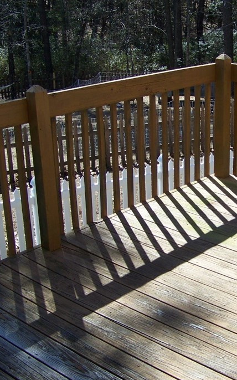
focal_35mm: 57
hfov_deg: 22.3
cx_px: 199
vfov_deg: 35.7
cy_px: 177
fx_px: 590
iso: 64
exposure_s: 1/500
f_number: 2.8
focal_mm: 5.85
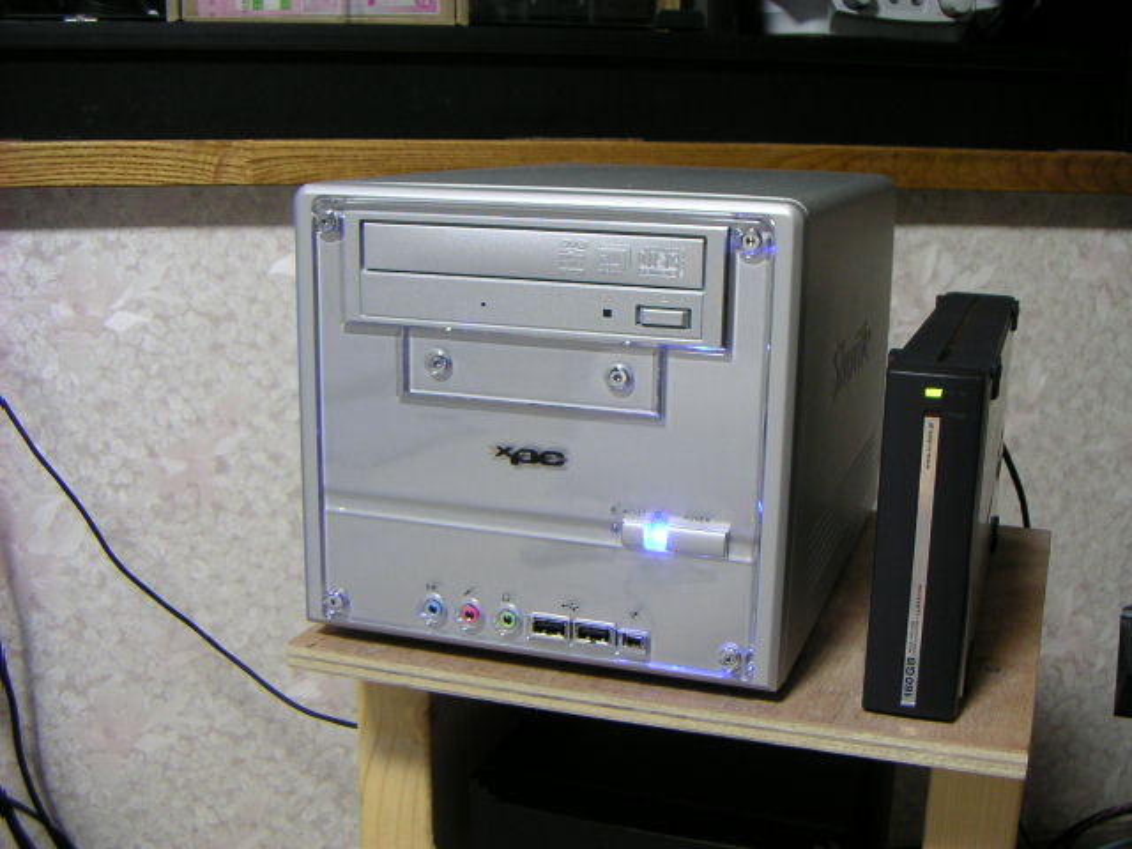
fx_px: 1308
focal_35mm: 40
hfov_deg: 46.8
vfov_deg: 36.0
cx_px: 566
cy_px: 424
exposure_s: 1/4
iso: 100
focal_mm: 5.3
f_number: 2.9
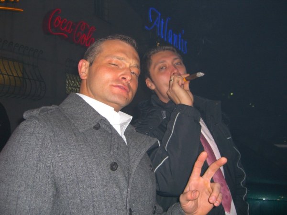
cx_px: 144
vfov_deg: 37.7
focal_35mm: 38
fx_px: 315
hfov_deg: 49.0
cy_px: 108
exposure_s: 1/60
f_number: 2.8
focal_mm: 7.9
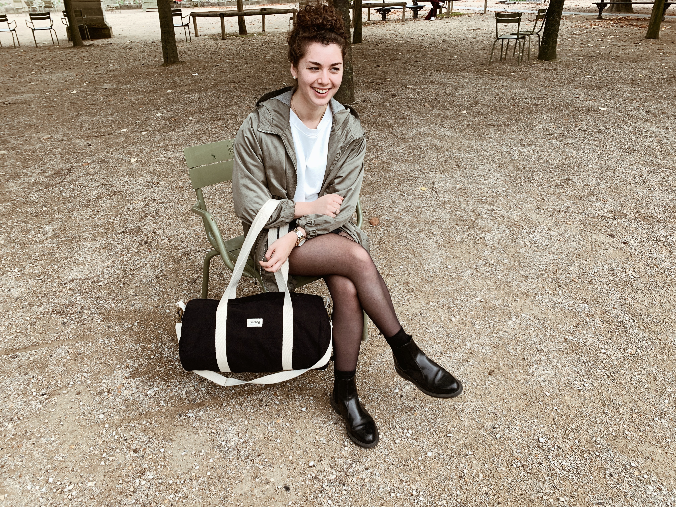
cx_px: 338
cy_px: 254
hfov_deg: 67.3
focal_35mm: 26
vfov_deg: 53.1
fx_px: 508
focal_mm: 4.25
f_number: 1.8
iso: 25
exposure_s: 1/381
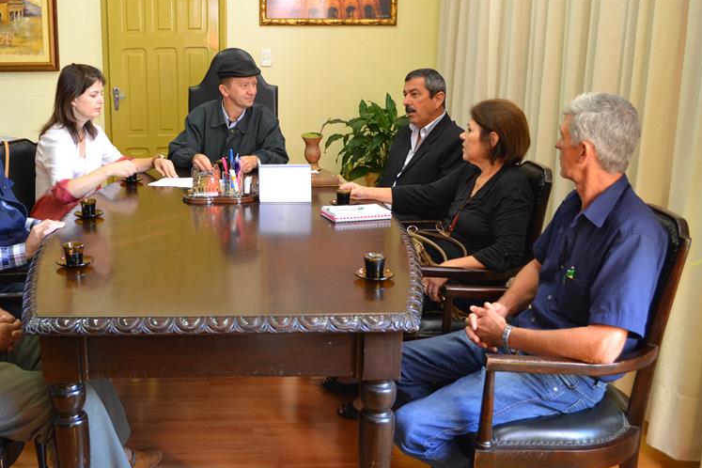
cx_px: 241
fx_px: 721
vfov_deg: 35.9
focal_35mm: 37
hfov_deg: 51.0
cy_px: 210
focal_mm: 18
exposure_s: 1/25
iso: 400
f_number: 3.5
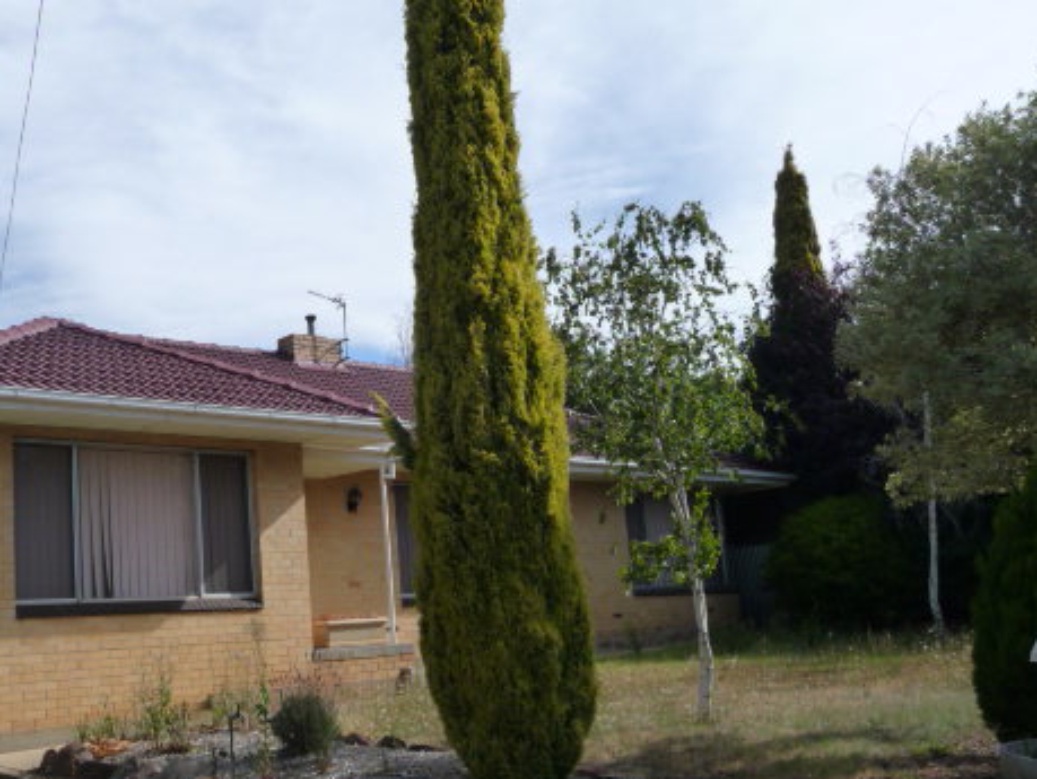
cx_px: 323
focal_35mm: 39
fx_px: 1169
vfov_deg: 36.8
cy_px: 434
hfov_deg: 46.9
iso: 160
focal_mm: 4.7
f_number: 8
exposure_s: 1/200
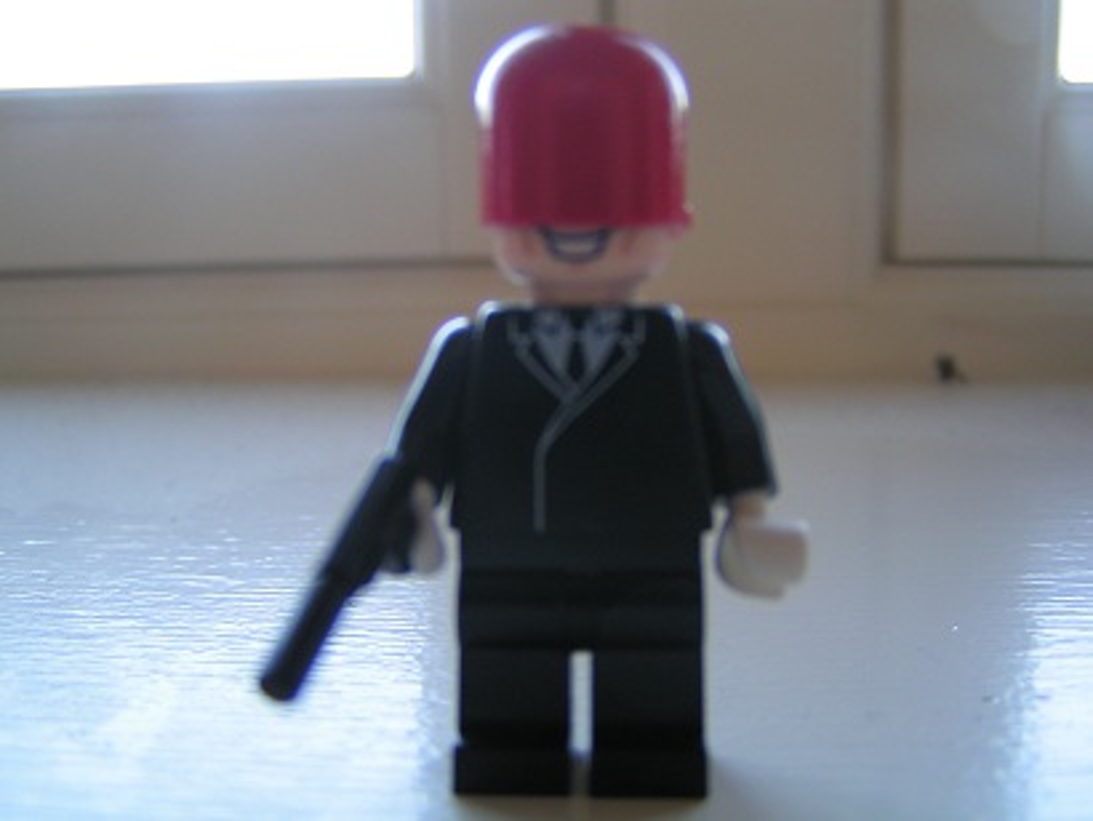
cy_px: 410
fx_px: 1201
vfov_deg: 37.8
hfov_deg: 49.0
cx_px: 546
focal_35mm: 38
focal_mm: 5.8
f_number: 2.8
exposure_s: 1/40
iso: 64
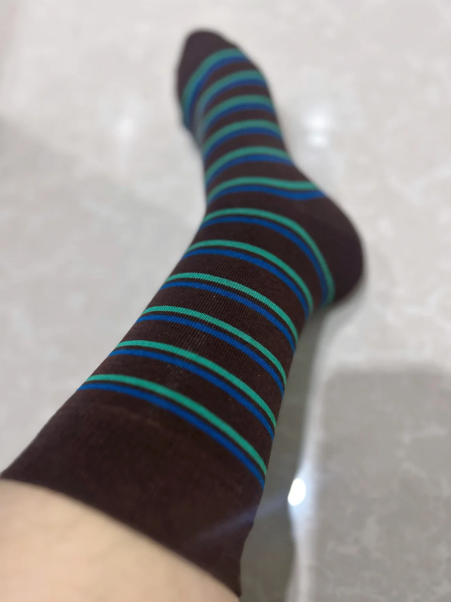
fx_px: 469
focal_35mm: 27
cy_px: 308
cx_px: 229
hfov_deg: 51.3
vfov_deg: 65.3
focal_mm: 5.7
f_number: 1.5
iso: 250
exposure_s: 1/50
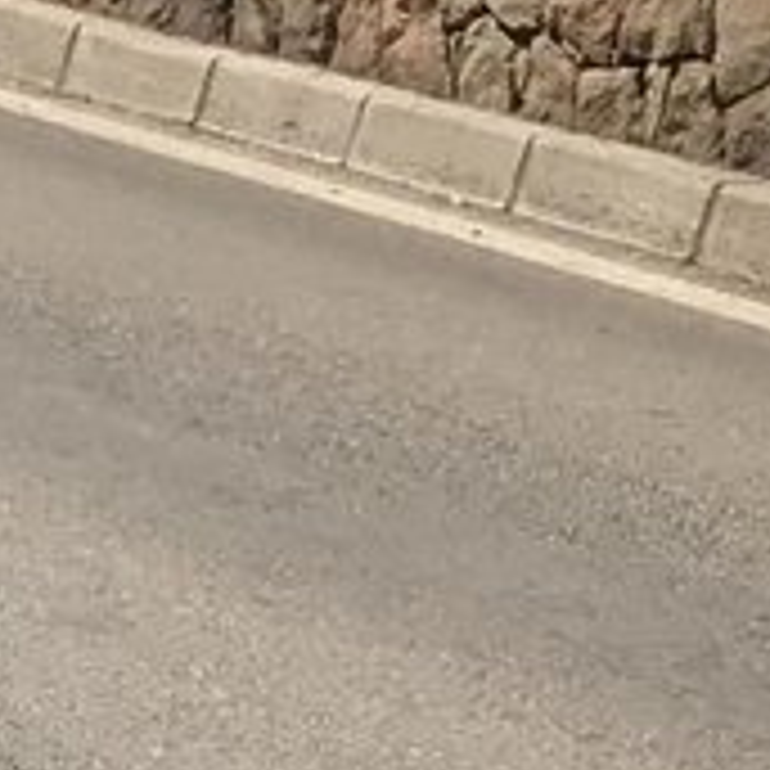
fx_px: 5839
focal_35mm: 232
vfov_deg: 7.4
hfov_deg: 7.1
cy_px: 1126
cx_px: -1031
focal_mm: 3.99
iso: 20
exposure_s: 1/2283
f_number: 1.8
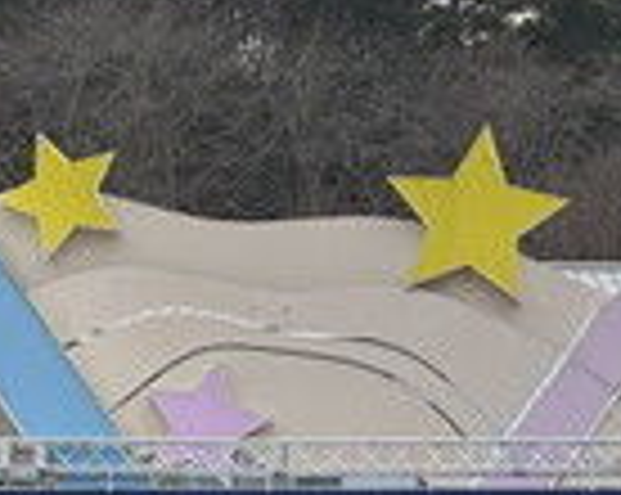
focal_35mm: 221
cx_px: 112
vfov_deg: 7.0
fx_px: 4056
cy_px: 450
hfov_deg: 8.7
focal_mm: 5.96
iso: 32
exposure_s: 1/198
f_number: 1.6
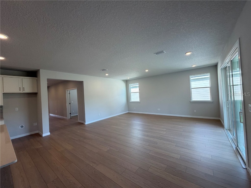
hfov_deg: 102.1
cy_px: 94
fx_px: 102
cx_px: 126
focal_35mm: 14
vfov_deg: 85.7
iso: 100
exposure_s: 1/120
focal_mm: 2.22
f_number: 2.2
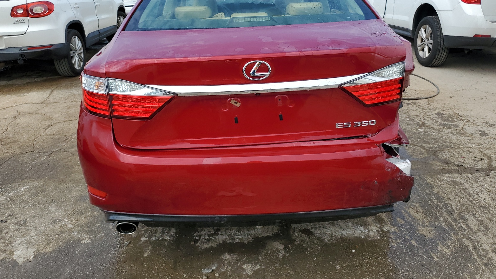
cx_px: 246
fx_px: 381
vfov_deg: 39.7
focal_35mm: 29
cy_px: 94
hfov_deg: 66.1
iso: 50
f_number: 1.5
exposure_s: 1/2500
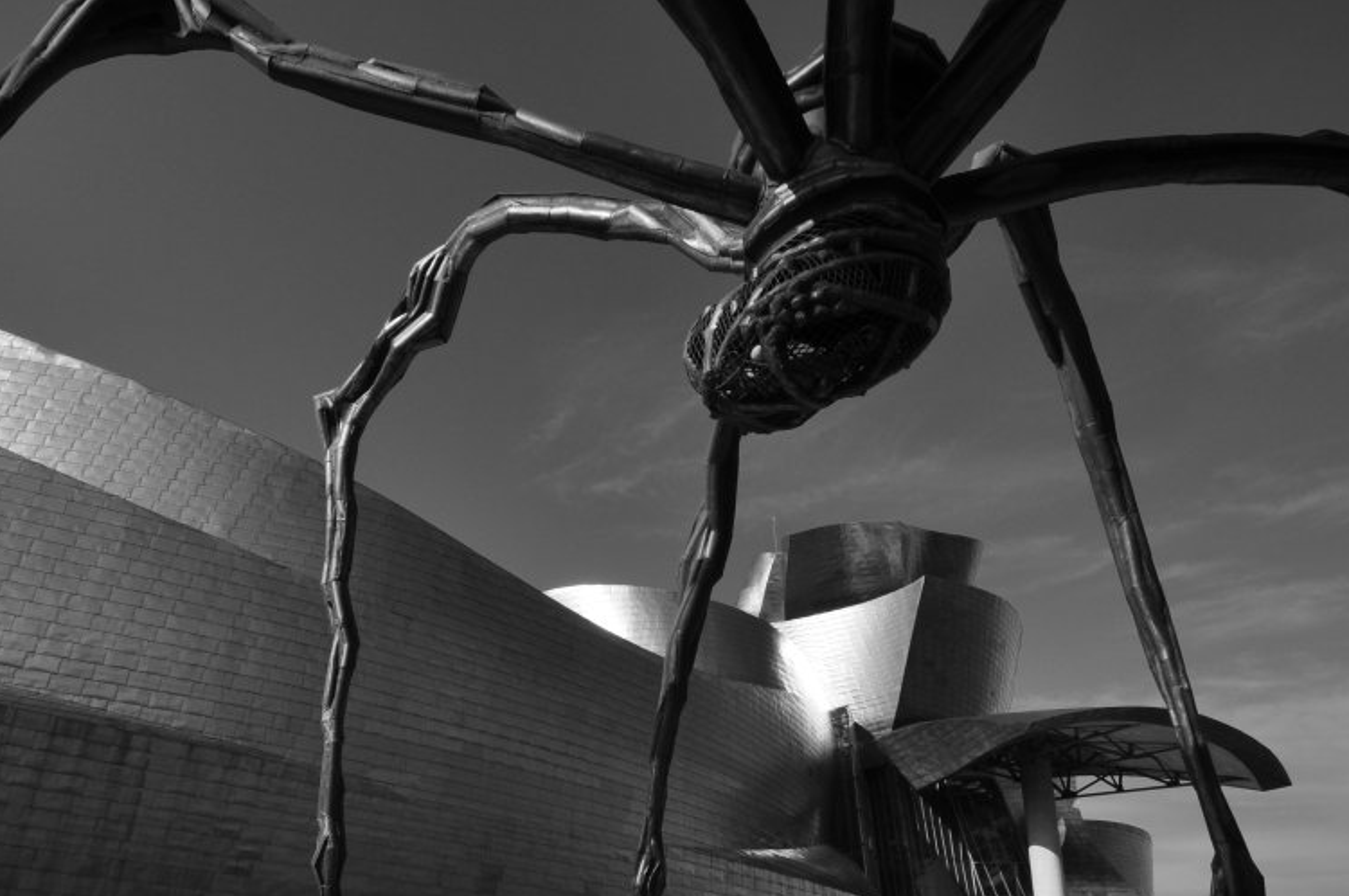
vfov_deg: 51.1
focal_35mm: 24
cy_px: 656
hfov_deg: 73.7
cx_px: 622
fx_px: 898
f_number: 13
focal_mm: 10
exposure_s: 1/250
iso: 200
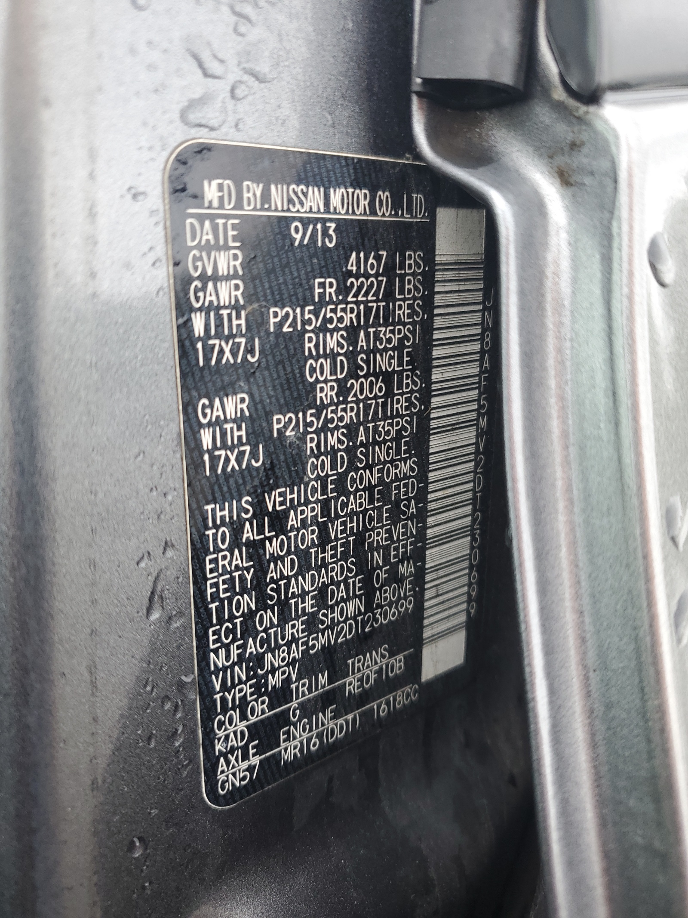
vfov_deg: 67.3
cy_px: 459
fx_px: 689
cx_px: 344
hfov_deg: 53.1
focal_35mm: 26
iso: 50
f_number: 1.5
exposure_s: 1/147
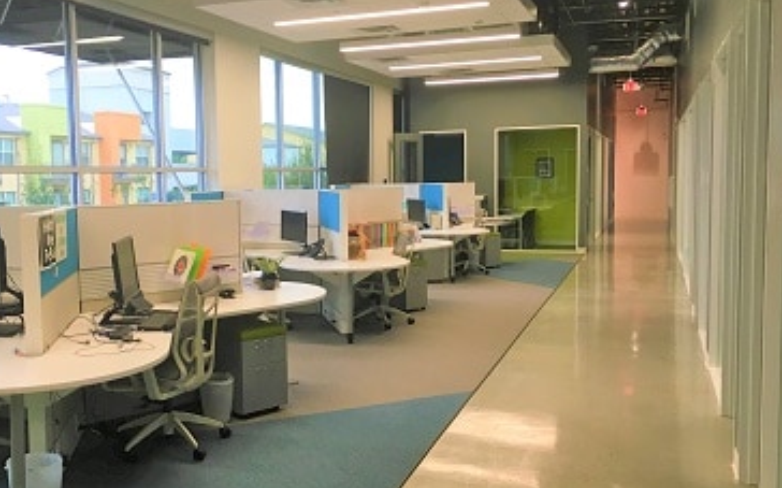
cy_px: 242
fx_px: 809
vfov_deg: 33.5
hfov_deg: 51.3
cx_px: 318
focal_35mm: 38
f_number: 2.2
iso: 32
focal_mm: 4.15
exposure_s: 1/30
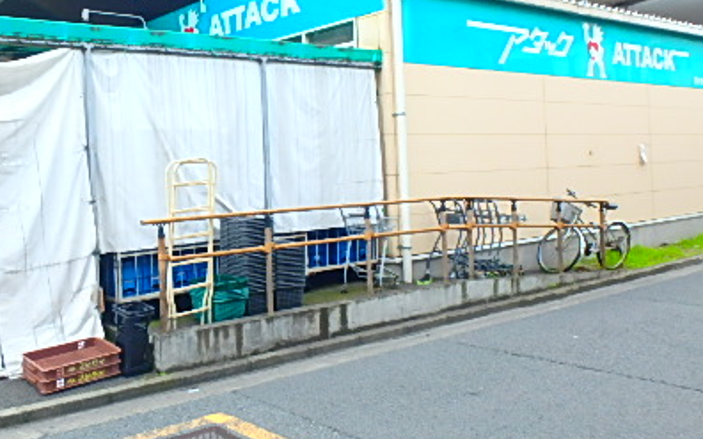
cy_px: 162
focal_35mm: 36
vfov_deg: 35.1
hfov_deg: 52.8
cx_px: 222
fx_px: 689
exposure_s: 1/250
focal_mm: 3.7
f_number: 3.5
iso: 125
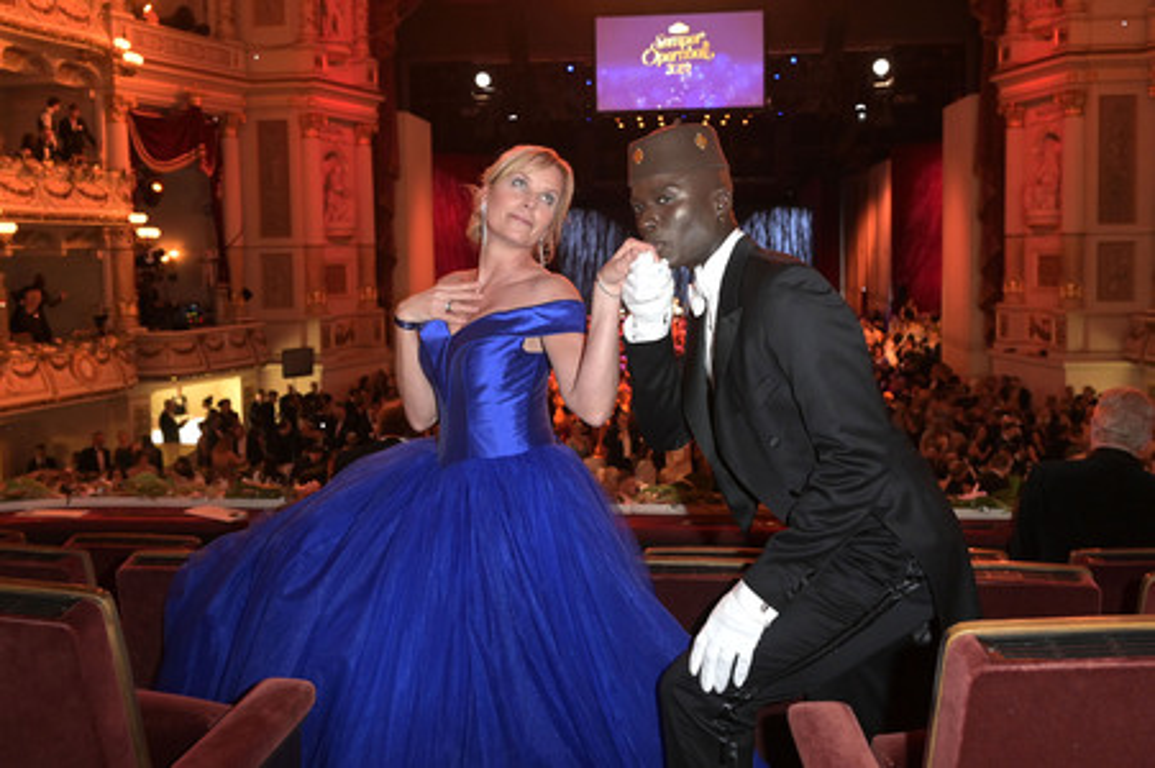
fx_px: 866
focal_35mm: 27
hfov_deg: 67.4
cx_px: 578
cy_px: 384
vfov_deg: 47.9
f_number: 5
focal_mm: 27
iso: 4000
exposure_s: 1/80
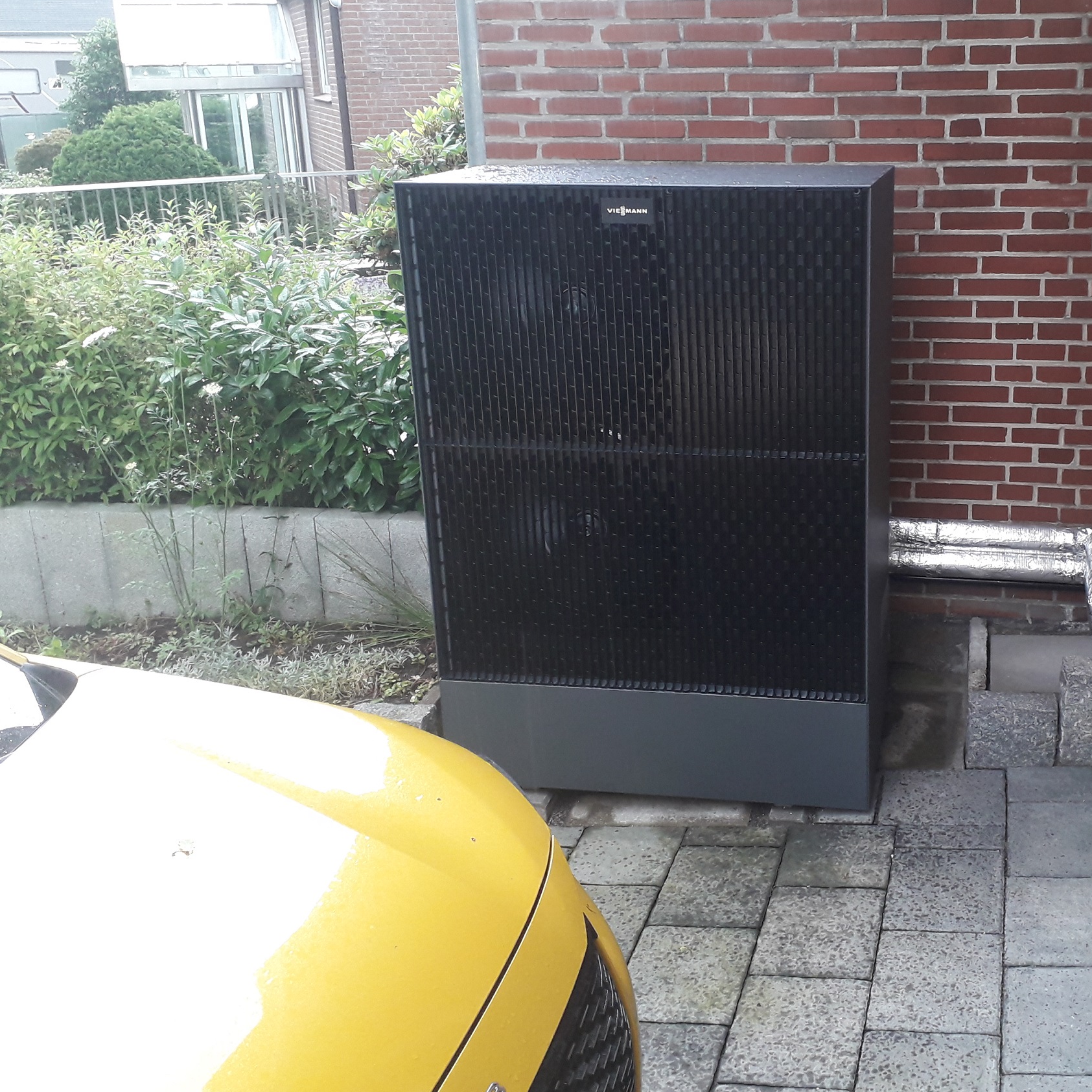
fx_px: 1321
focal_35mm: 37
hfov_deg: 43.7
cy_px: 478
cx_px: 794
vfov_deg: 44.8
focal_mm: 3.6
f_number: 1.9
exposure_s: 1/50
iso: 100
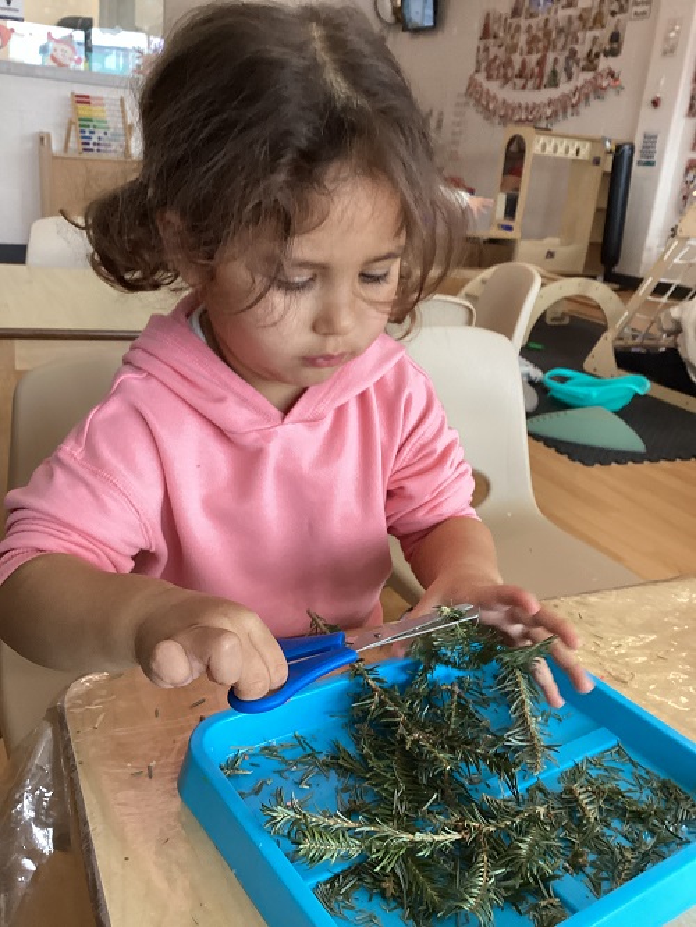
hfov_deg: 45.5
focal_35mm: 31
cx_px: 348
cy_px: 464
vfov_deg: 58.3
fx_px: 831
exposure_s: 1/60
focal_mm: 3.3
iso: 200
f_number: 2.4
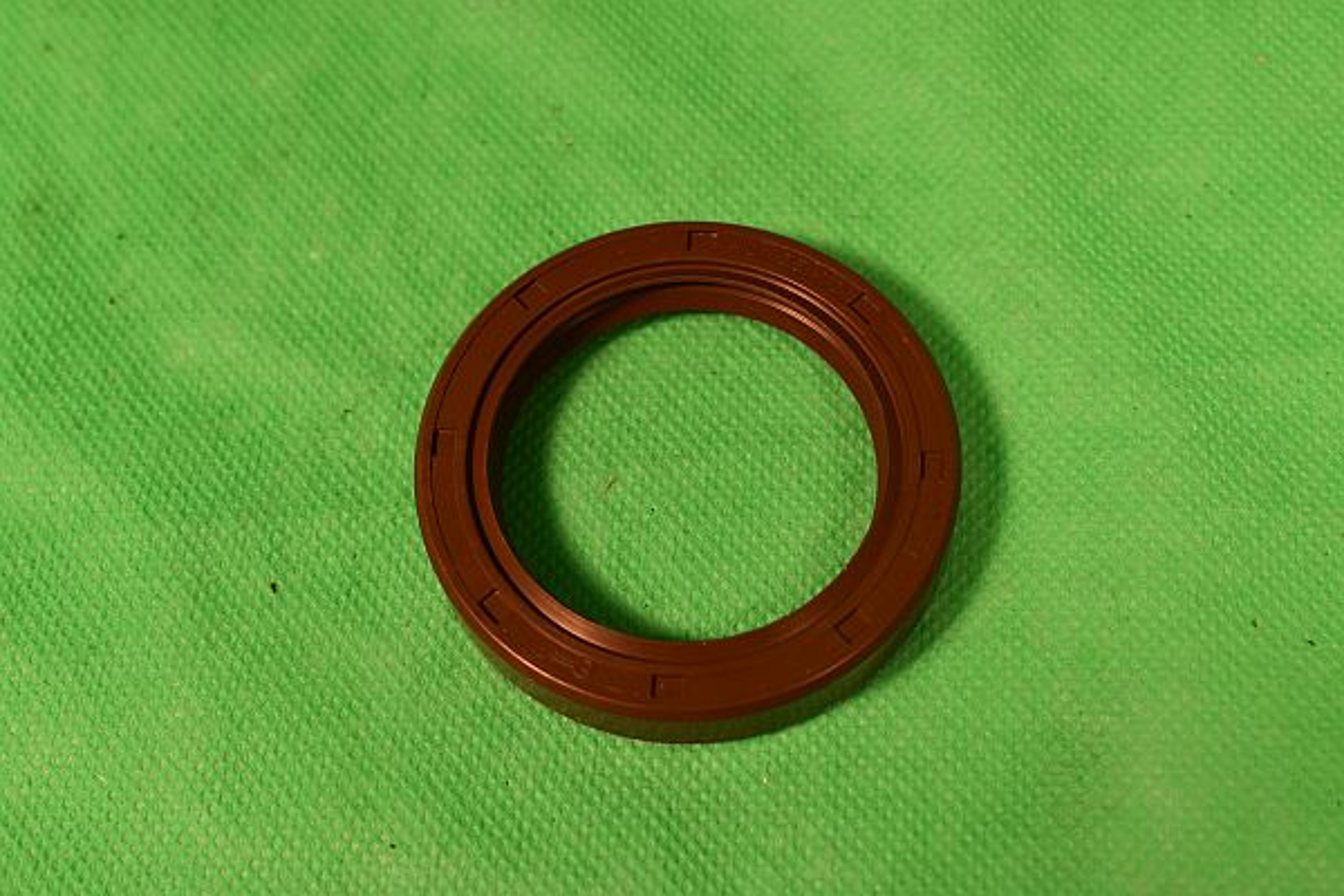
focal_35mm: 57
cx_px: 672
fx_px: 2128
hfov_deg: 35.1
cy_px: 448
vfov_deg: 23.8
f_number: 8
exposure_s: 1/250
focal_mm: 38
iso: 400
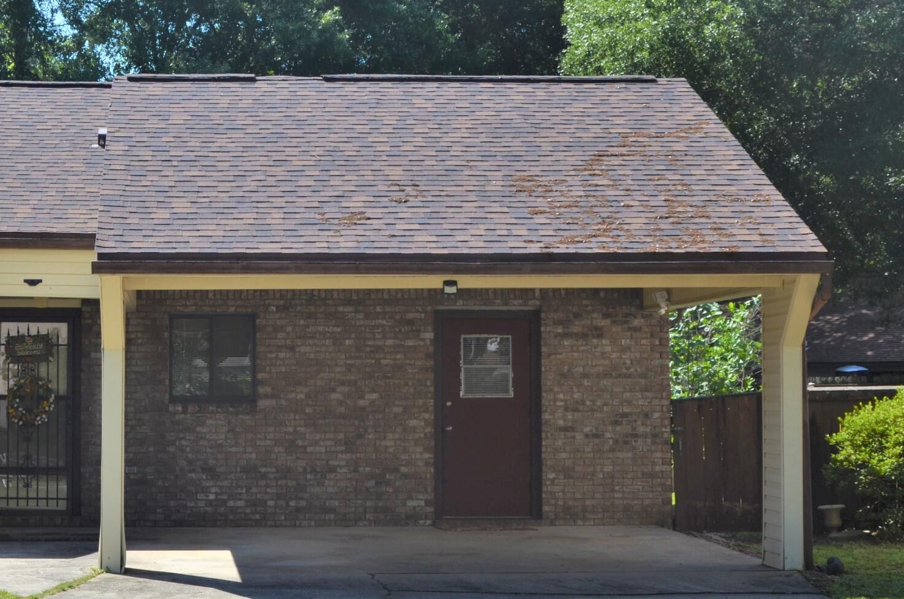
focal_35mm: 85
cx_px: 243
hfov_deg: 23.7
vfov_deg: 16.0
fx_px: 2130
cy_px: 247
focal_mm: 28
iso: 100
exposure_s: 1/320
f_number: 9
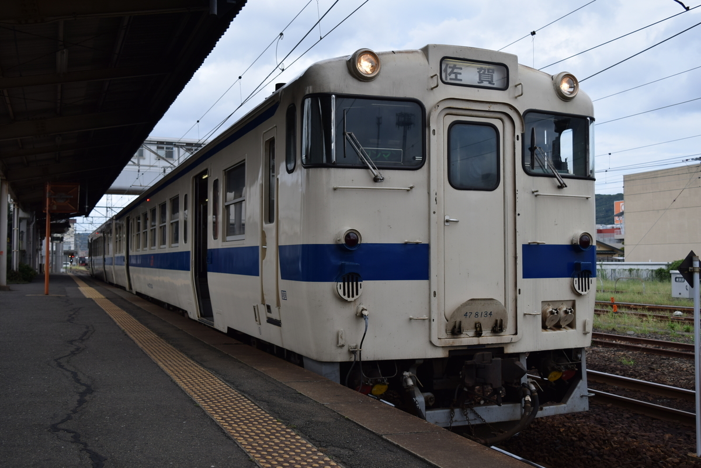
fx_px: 731
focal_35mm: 38
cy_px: 234
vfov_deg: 35.5
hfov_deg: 51.3
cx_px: 350
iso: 100
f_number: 5.6
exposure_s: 1/500
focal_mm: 25
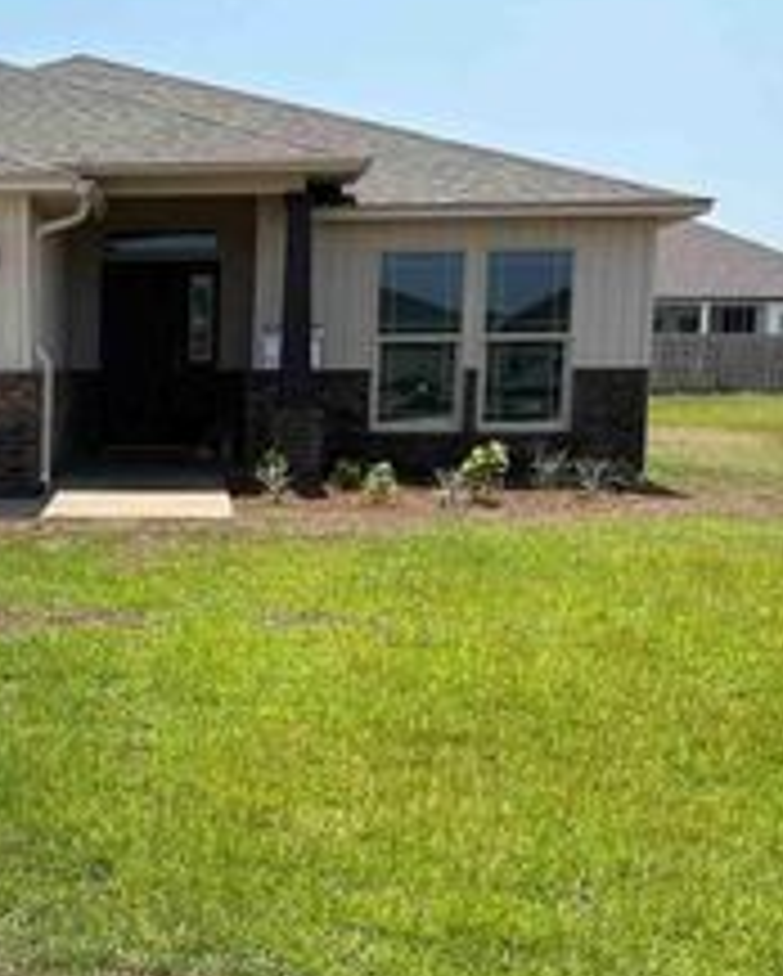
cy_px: 555
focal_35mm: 54
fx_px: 1562
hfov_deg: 26.9
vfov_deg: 34.7
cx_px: 45
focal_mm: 6.86
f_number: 1.78
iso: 80
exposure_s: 1/3717
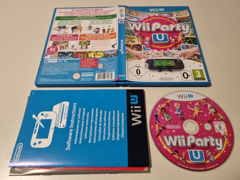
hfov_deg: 67.3
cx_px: 120
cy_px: 90
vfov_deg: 53.1
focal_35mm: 26
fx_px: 180
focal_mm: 5.4
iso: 250
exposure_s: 1/40
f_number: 1.8
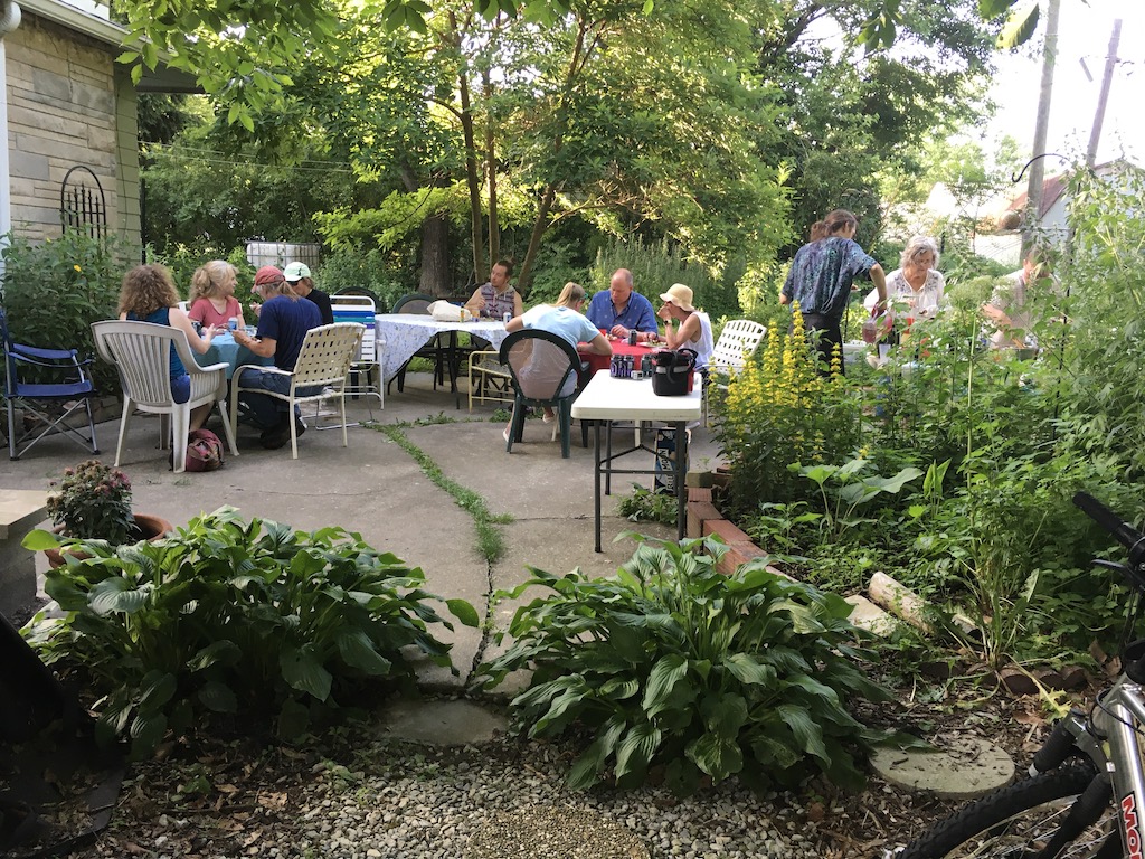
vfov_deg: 48.2
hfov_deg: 61.7
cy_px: 430
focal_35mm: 29
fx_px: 959
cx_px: 572
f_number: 2.2
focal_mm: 4.15
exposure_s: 1/40
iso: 32
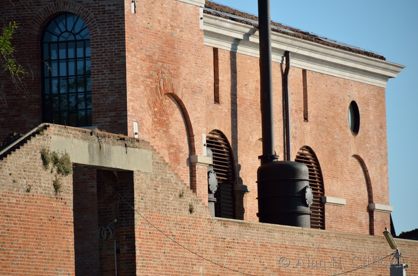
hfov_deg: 6.9
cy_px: 138
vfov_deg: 4.6
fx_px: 3475
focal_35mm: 300
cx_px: 209
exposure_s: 1/500
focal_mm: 200
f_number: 5.6
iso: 100
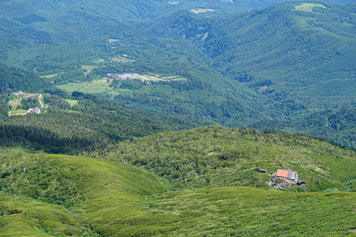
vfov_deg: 13.0
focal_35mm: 105
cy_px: 118
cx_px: 178
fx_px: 1038
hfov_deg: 19.5
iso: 100
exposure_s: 1/400
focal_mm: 70
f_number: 5
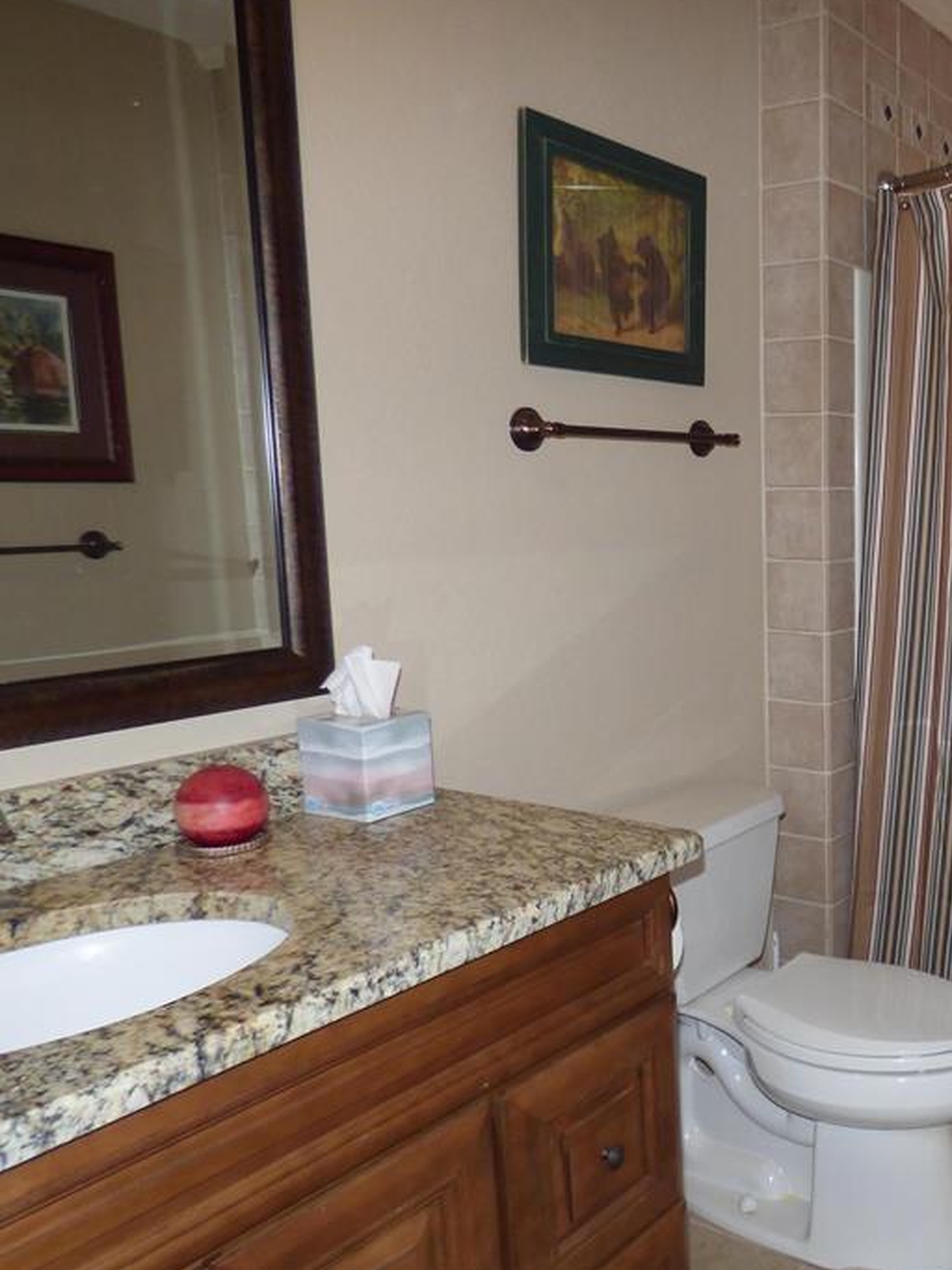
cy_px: 701
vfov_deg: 59.8
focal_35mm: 30
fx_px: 1100
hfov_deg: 41.5
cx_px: 922
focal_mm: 3.58
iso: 200
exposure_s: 1/125
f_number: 2.8
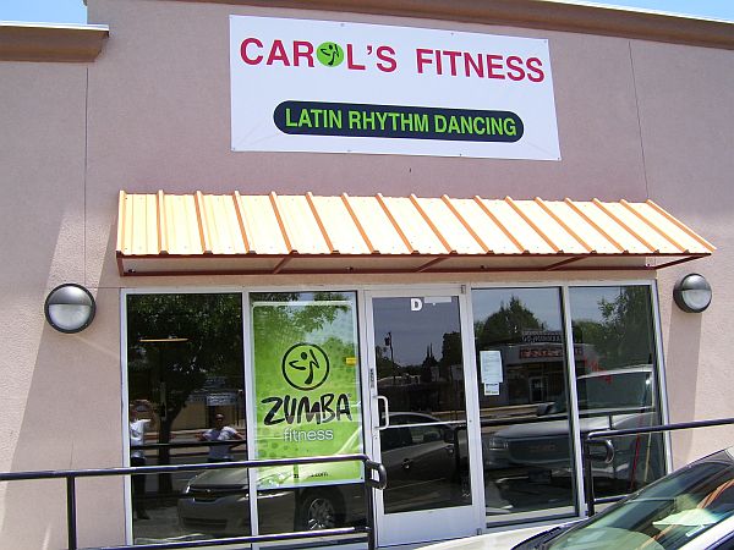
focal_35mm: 37
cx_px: 367
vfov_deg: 38.7
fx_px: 785
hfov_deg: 50.1
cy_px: 275
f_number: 4.8
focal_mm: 6
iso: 80
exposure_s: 1/250
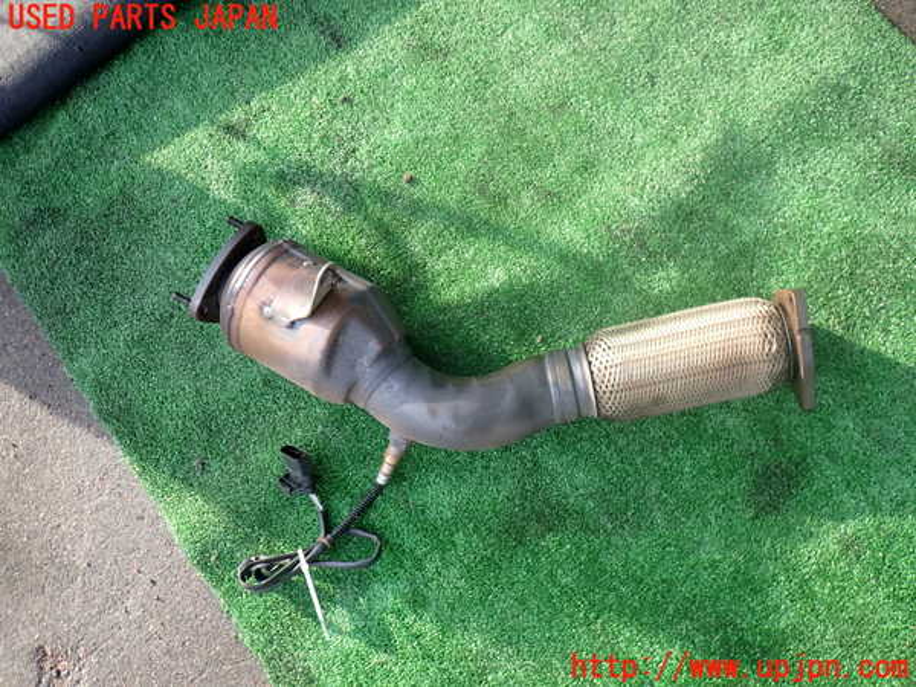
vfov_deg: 46.8
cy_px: 344
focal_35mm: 30
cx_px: 458
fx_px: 794
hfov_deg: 60.0
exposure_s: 1/200
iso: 100
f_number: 2.3
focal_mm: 5.4
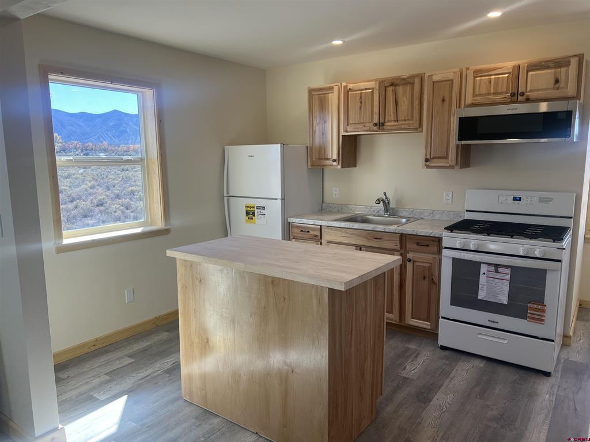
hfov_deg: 67.3
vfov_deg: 53.1
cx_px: 295
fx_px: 443
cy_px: 221
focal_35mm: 26
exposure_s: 1/342
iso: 50
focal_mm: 5.7
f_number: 1.5
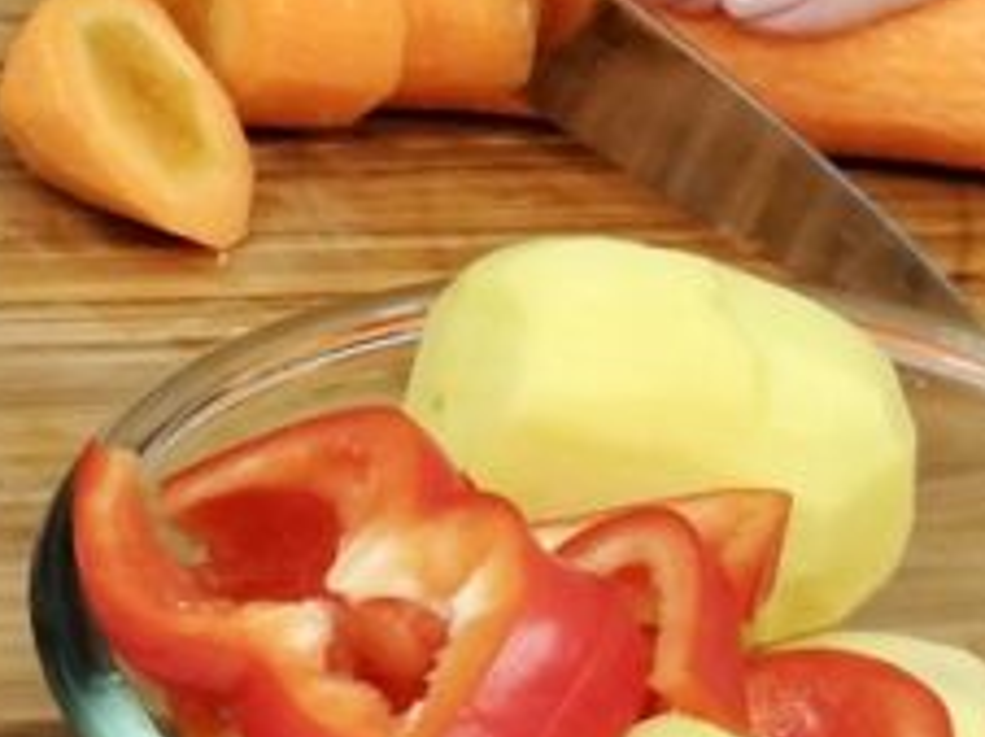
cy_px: 386
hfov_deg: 7.2
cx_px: 31
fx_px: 7760
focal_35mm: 273
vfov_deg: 5.4
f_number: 1.75
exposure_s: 1/50
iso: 484
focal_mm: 5.25
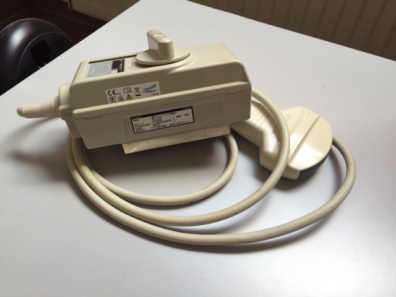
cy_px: 148
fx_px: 332
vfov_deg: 48.2
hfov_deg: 61.7
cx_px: 198
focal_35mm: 29
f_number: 2.2
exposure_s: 1/33
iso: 32
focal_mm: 4.15
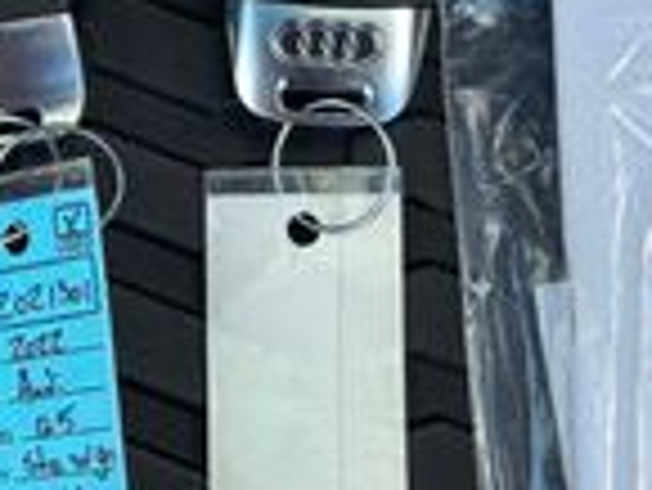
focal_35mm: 106
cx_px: 112
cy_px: 238
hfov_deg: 18.3
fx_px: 1998
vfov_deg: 14.0
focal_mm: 6.76
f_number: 1.78
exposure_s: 1/660
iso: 80
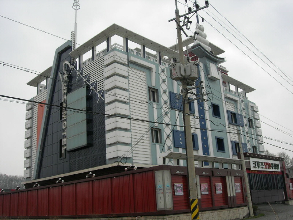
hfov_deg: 49.0
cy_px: 110
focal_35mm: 38
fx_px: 322
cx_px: 146
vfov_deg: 37.7
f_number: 4.8
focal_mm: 7.8
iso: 64
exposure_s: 1/560
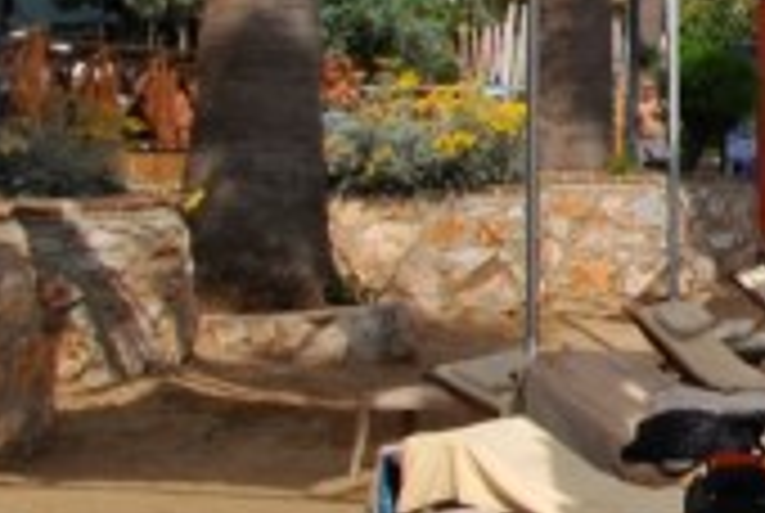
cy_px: 86
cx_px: 1532
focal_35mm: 101
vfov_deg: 13.5
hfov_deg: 15.8
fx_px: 2150
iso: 100
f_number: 9
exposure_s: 1/400
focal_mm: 10
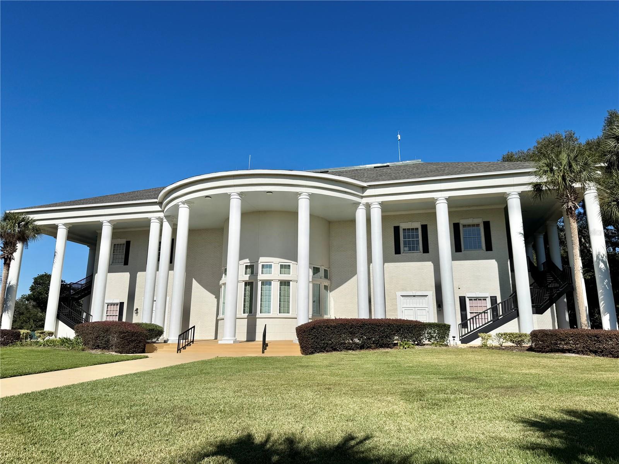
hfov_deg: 71.6
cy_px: 232
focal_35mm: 24
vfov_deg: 56.8
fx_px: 429
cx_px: 310
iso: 80
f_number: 1.78
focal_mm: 6.76
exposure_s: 1/12346
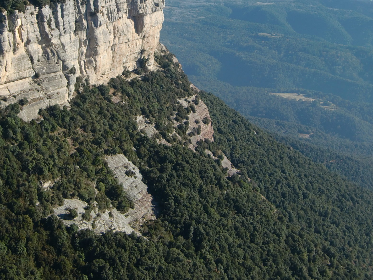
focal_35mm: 64
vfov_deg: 22.7
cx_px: 112
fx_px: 690
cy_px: 67
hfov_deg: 30.0
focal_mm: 6.9
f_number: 3
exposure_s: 1/800
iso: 64
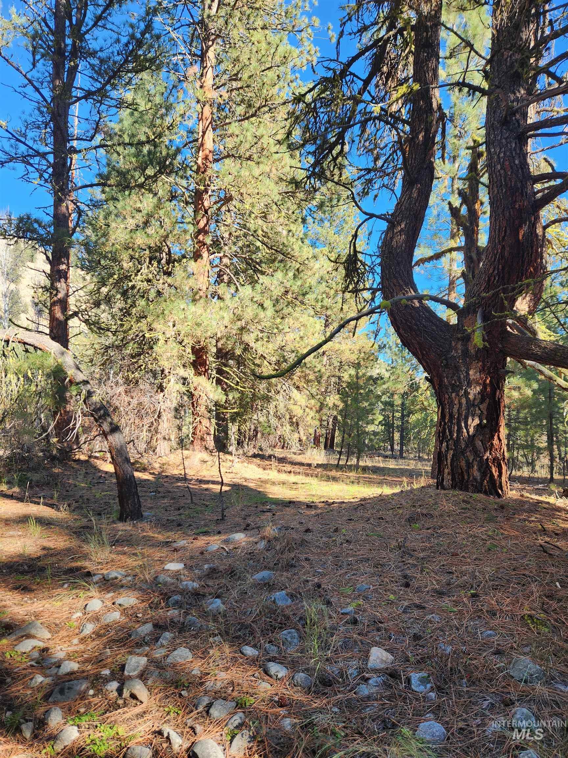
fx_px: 503
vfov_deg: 73.9
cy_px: 379
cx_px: 284
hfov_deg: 58.9
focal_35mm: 23
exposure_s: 1/235
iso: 20
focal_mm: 5.4
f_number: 1.8
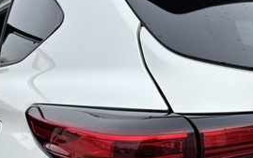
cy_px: 110
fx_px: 296
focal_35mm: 43
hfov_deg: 44.9
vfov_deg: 29.6
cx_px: 184
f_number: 1.6
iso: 50
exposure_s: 1/2193
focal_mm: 5.96
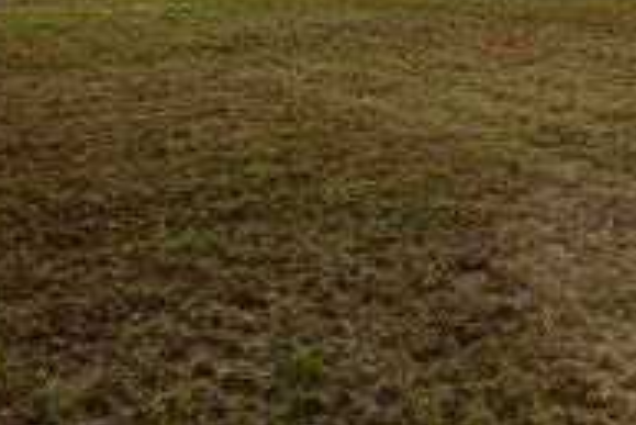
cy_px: 61
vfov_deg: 18.5
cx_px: 676
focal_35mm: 73
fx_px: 1291
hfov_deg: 25.9
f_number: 10
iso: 400
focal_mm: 20
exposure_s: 1/320
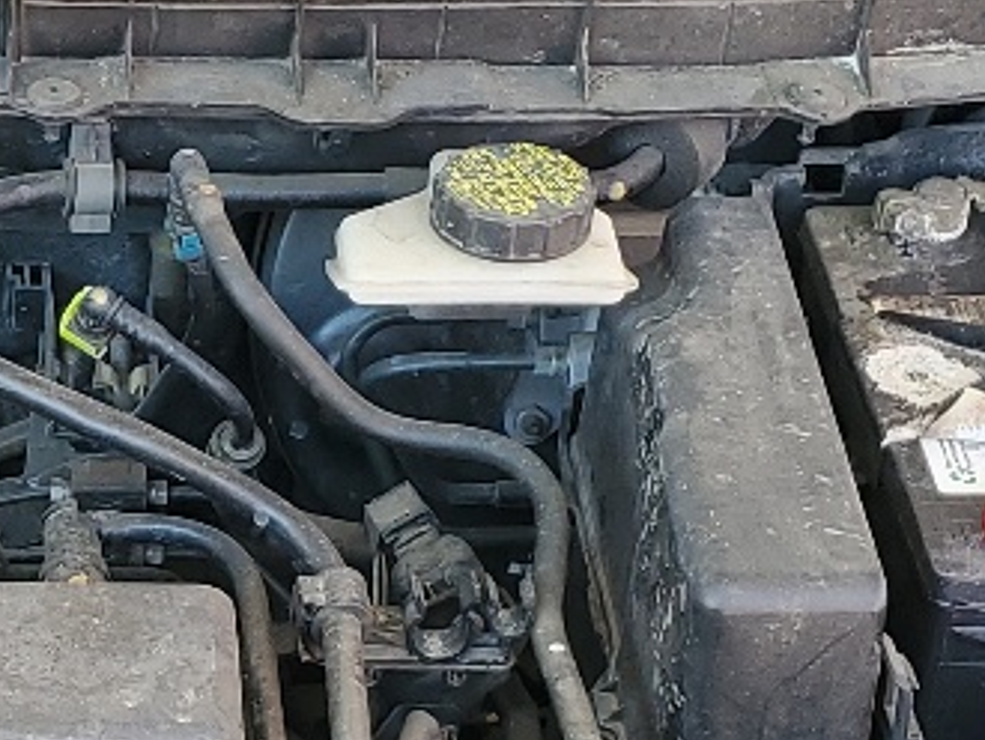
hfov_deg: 15.4
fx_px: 3588
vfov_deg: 11.6
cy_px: 785
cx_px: 9
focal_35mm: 126
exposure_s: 1/123
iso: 50
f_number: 1.5
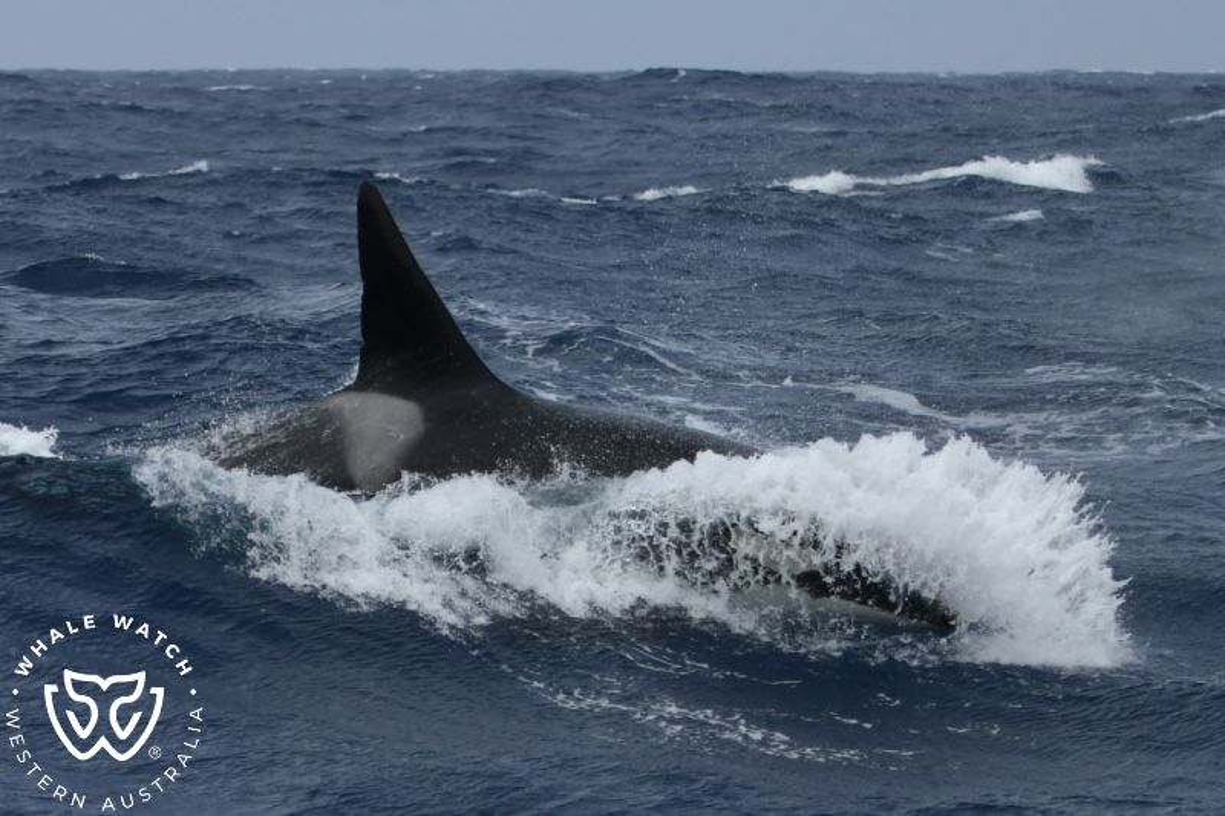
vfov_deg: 9.5
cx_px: 612
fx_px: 4933
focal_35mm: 145
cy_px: 408
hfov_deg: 14.2
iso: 500
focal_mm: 145
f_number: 5
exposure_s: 1/8000
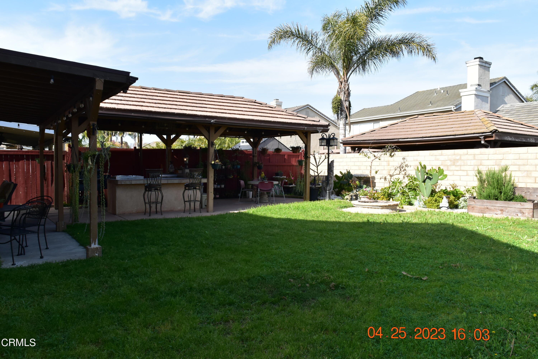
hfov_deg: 67.4
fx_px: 404
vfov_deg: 47.9
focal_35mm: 27
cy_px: 180
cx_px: 269
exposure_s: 1/250
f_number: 10
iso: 400
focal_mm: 18
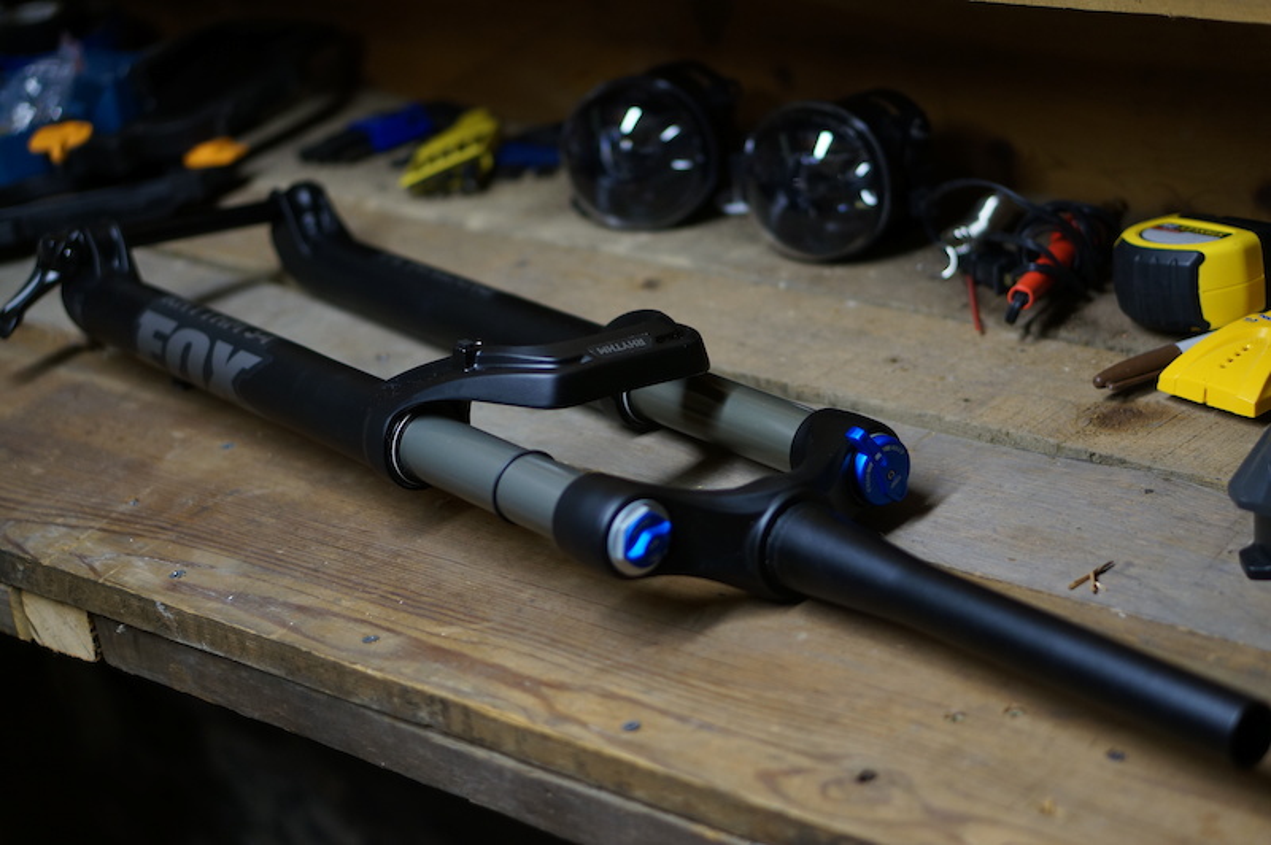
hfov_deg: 27.0
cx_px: 636
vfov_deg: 18.2
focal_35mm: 75
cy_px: 422
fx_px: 2646
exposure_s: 1/80
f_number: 1.8
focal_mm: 50
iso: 500
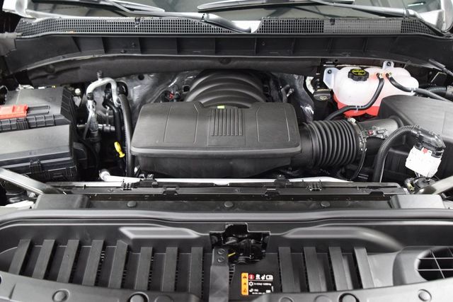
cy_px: 151
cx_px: 226
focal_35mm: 36
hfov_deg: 53.1
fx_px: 453
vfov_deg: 36.9
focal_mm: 24
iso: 1600
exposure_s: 1/15
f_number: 4
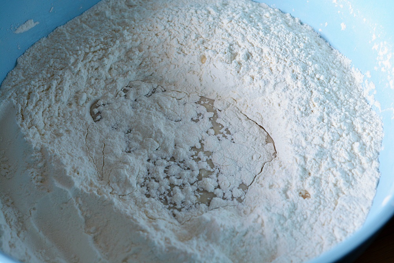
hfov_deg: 22.6
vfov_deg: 15.2
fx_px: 985
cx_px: 197
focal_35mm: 90
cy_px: 132
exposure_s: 1/125
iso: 640
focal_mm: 60
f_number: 5.6
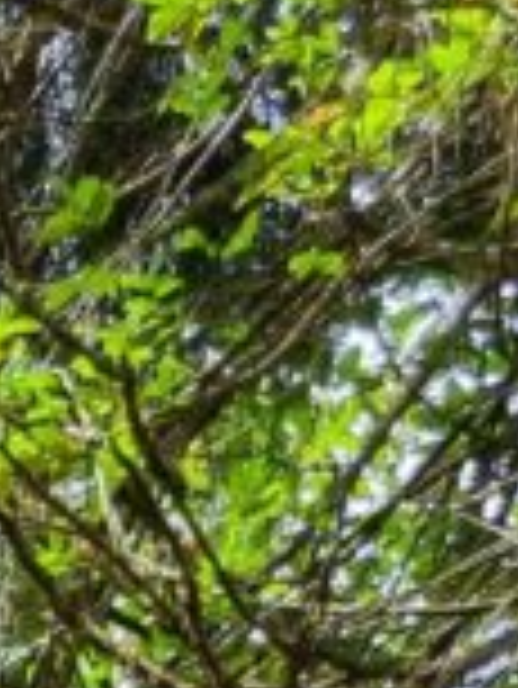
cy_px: 1907
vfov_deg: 9.5
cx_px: -1203
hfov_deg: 7.3
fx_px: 3467
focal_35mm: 174
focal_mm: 5.4
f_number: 1.8
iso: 50
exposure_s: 1/686
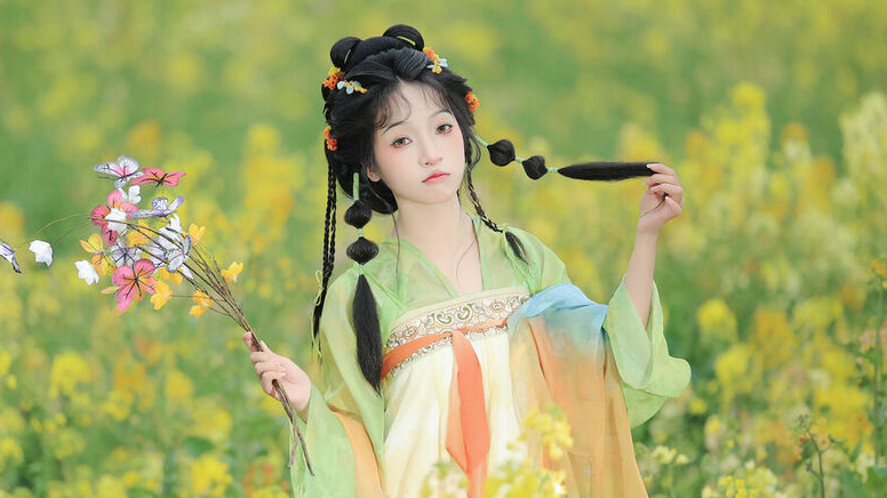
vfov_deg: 4.7
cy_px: 288
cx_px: 313
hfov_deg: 8.4
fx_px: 6066
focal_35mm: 258
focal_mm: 182
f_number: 2.8
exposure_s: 1/1250
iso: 1600
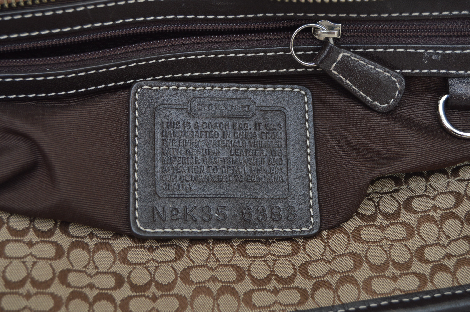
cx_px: 235
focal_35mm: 72
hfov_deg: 28.1
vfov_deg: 18.9
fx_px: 939
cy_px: 156
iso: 200
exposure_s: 1/160
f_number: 5.3
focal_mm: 48
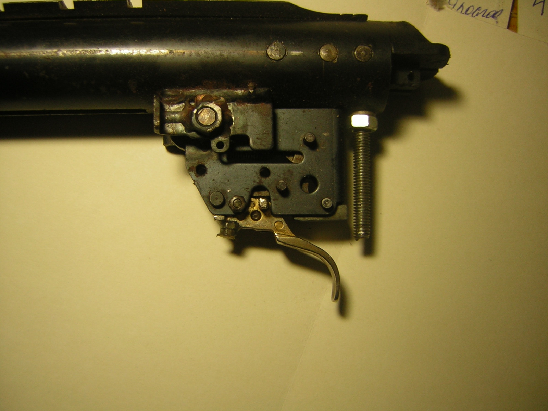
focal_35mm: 36
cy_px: 206
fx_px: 570
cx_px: 274
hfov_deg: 51.4
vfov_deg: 39.7
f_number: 2.6
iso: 50
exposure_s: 1/50.4
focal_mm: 4.7
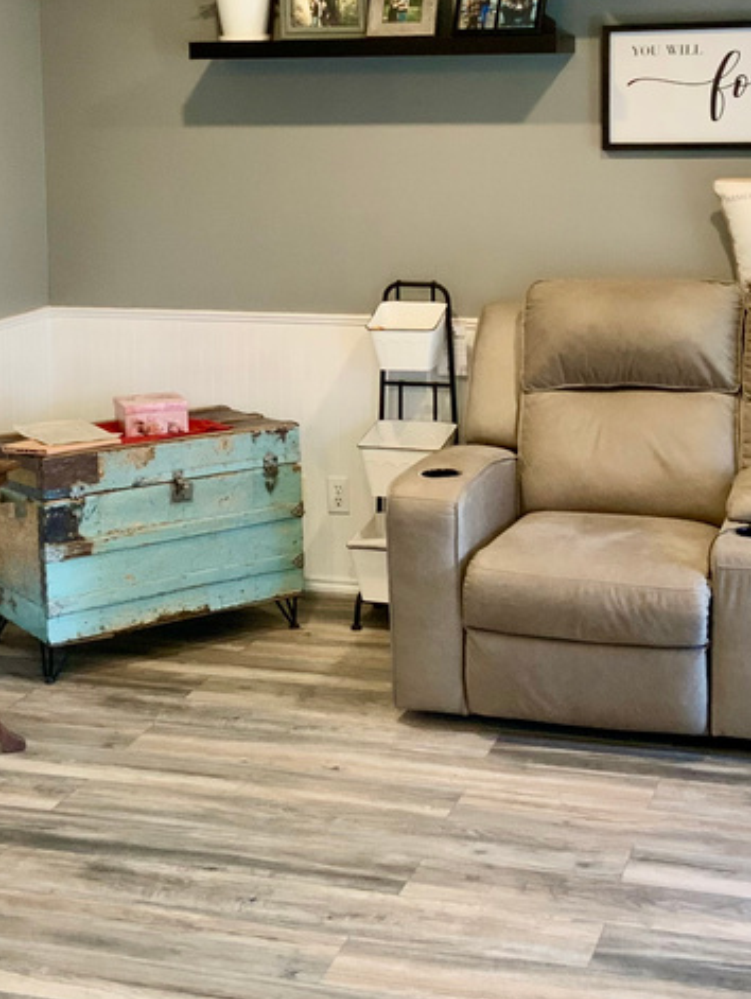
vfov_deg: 30.4
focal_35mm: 63
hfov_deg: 23.3
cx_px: 382
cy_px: 316
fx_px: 1820
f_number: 1.8
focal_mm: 3
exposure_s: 1/60
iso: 100
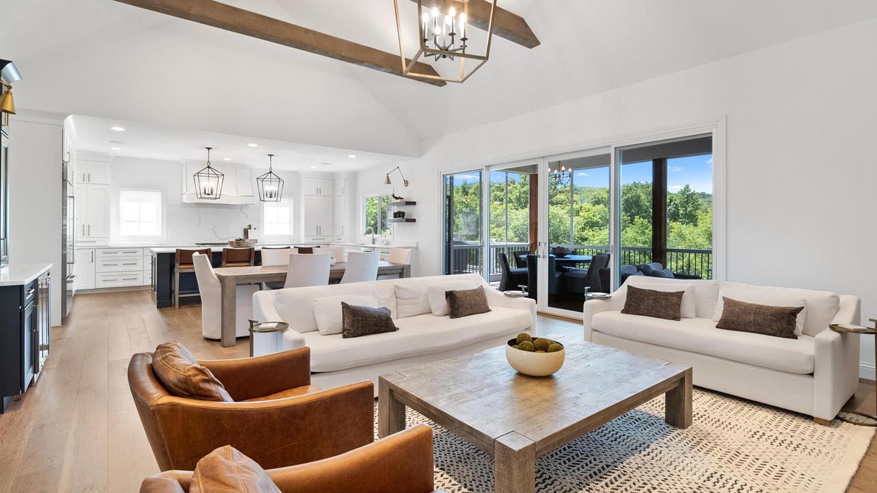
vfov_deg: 63.9
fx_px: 395
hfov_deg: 95.9
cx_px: 437
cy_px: 241
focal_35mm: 17
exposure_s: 1/8
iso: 400
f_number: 6.3
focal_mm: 8
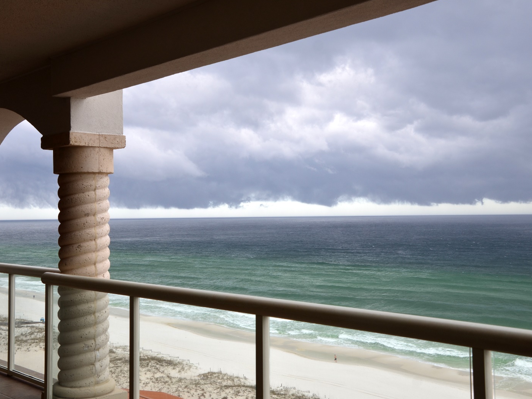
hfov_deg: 42.4
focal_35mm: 45
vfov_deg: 32.5
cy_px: 198
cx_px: 248
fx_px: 685
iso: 125
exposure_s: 1/200
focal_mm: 27
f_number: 7.1
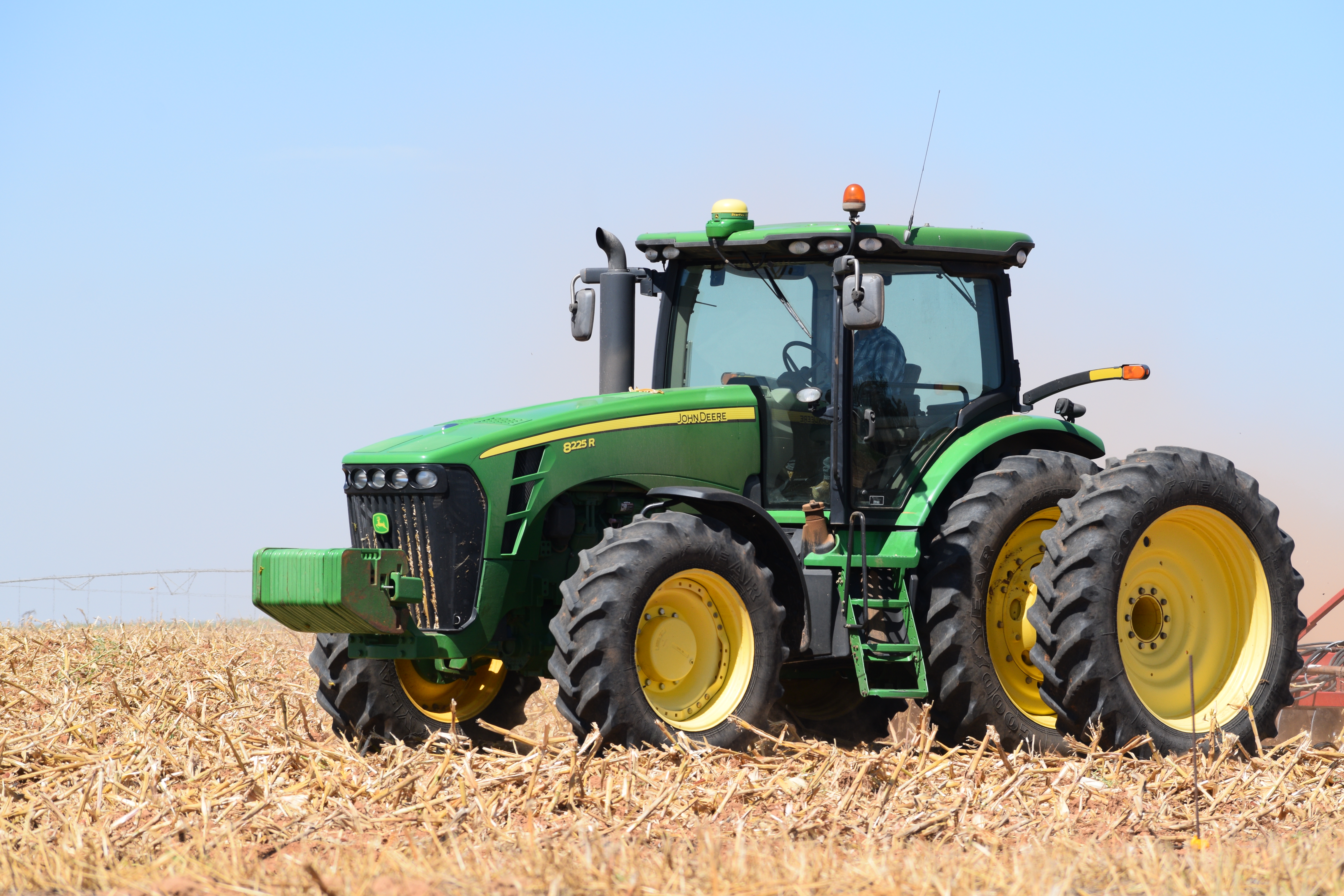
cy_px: 448
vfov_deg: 7.3
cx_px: 672
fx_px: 6999
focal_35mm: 188
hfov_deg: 11.0
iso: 200
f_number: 10
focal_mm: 125
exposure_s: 1/400
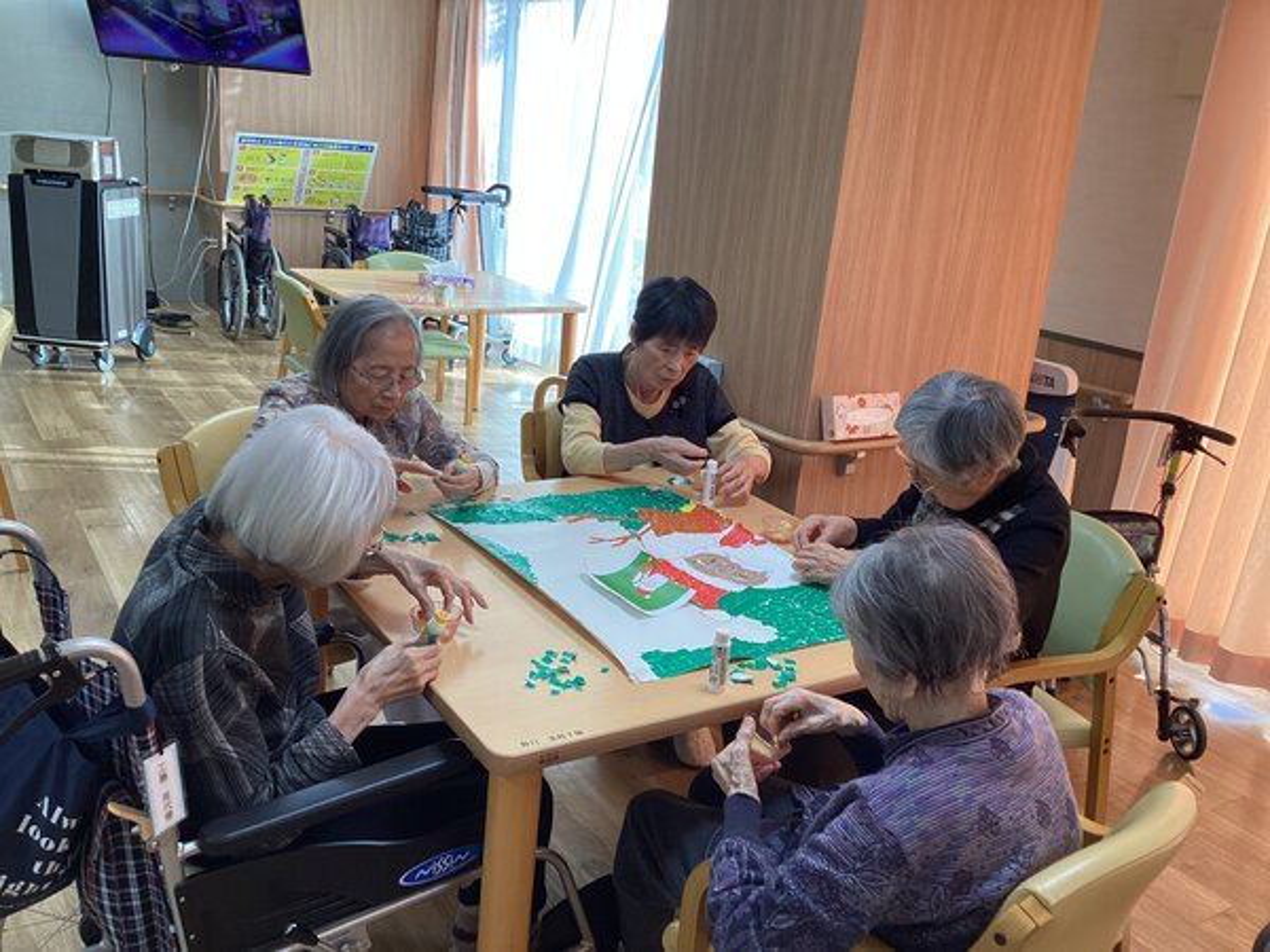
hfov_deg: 58.4
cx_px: 635
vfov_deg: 45.4
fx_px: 1137
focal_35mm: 31
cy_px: 476
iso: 64
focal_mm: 3.3
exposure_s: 1/120
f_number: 2.4
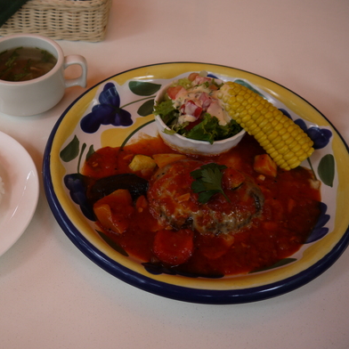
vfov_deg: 36.8
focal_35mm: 46
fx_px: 525
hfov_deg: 36.2
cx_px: 102
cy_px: 160
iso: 100
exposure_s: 1/100
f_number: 4
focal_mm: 17
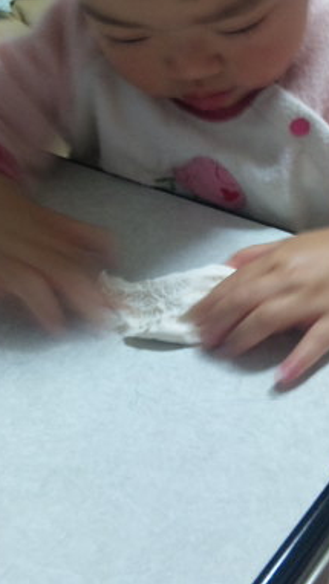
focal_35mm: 53
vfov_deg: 38.3
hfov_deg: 22.5
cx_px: 225
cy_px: 159
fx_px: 822
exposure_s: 1/4
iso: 107
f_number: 2.8
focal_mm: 4.82
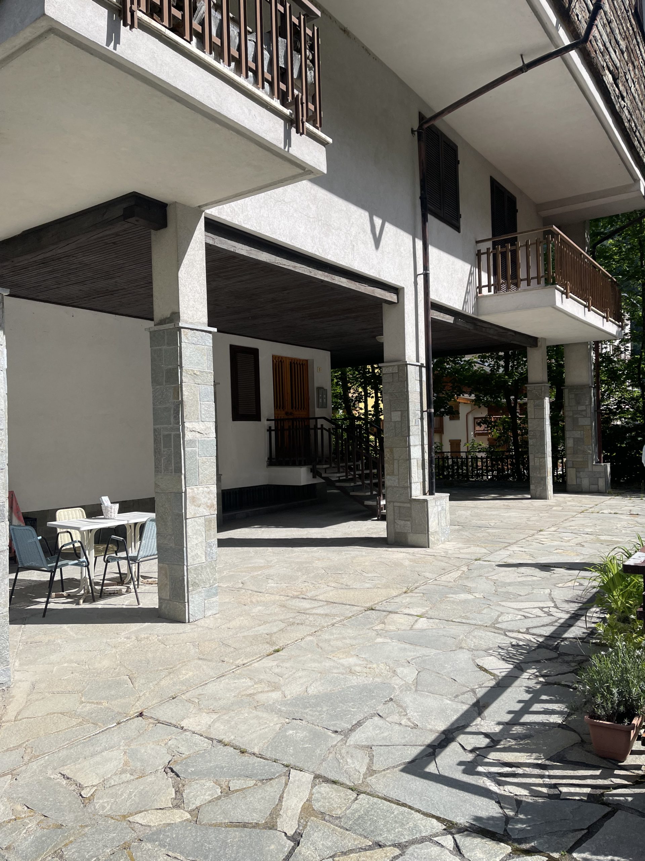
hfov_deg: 54.9
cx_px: 322
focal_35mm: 25
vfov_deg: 69.4
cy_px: 430
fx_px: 621
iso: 32
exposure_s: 1/3559
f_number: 1.6
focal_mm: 5.1
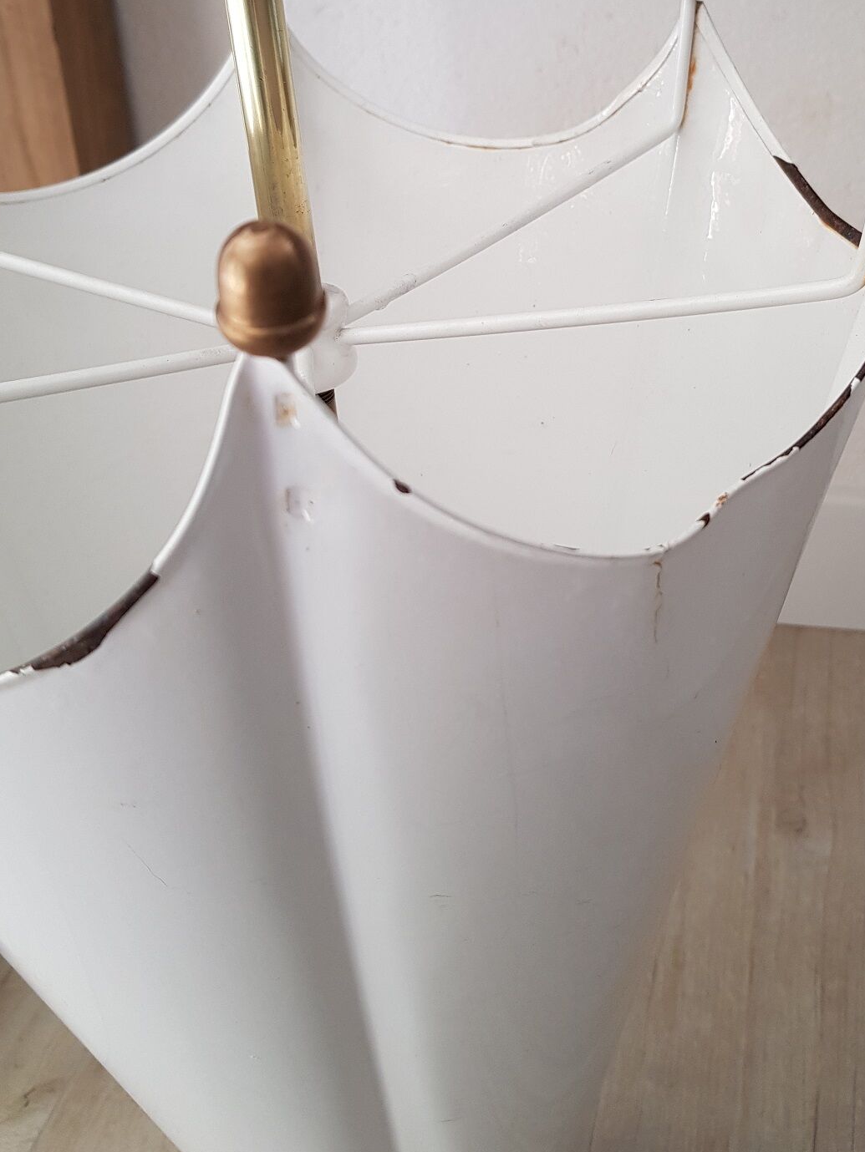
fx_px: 1265
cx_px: 485
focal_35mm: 38
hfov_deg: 37.7
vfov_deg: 47.6
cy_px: 329
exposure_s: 1/100
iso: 80
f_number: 1.7
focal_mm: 4.2
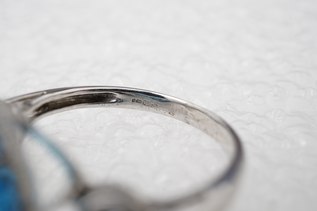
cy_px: 106
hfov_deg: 43.6
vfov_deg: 29.9
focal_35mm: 45
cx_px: 158
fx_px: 396
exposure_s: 1/125
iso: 400
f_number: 18
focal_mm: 30
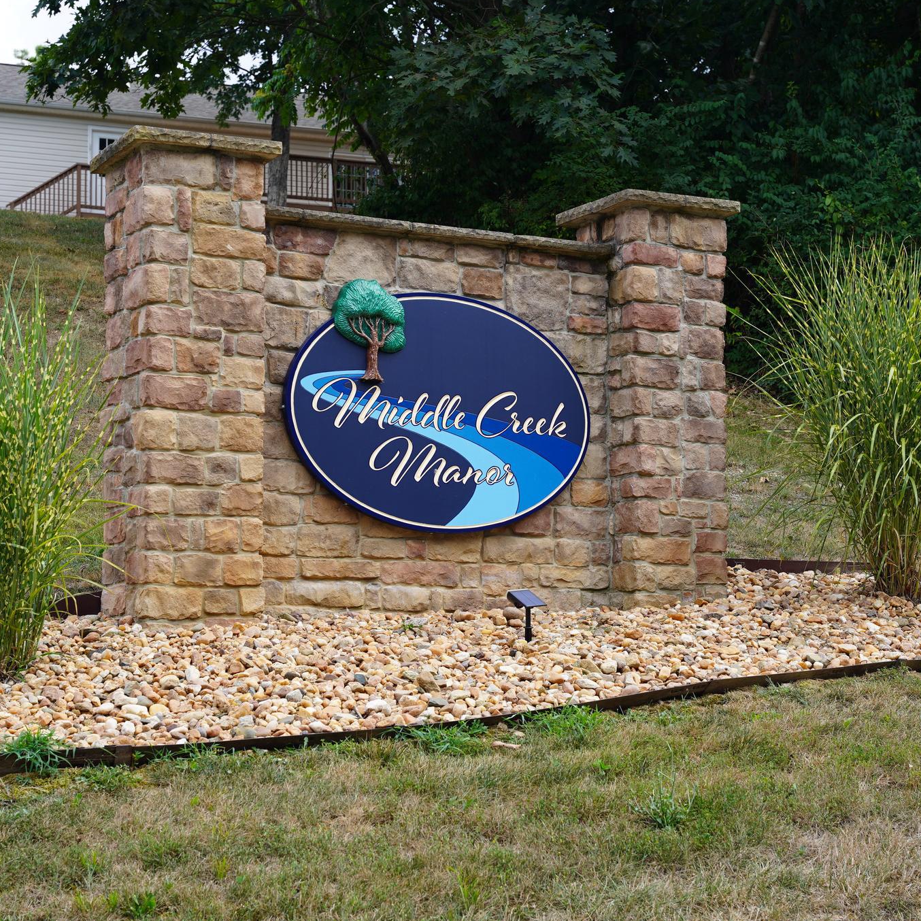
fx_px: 2179
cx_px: 473
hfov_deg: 23.9
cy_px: 458
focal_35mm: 72
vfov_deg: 23.9
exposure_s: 1/160
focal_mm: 56.3
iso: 100
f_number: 5
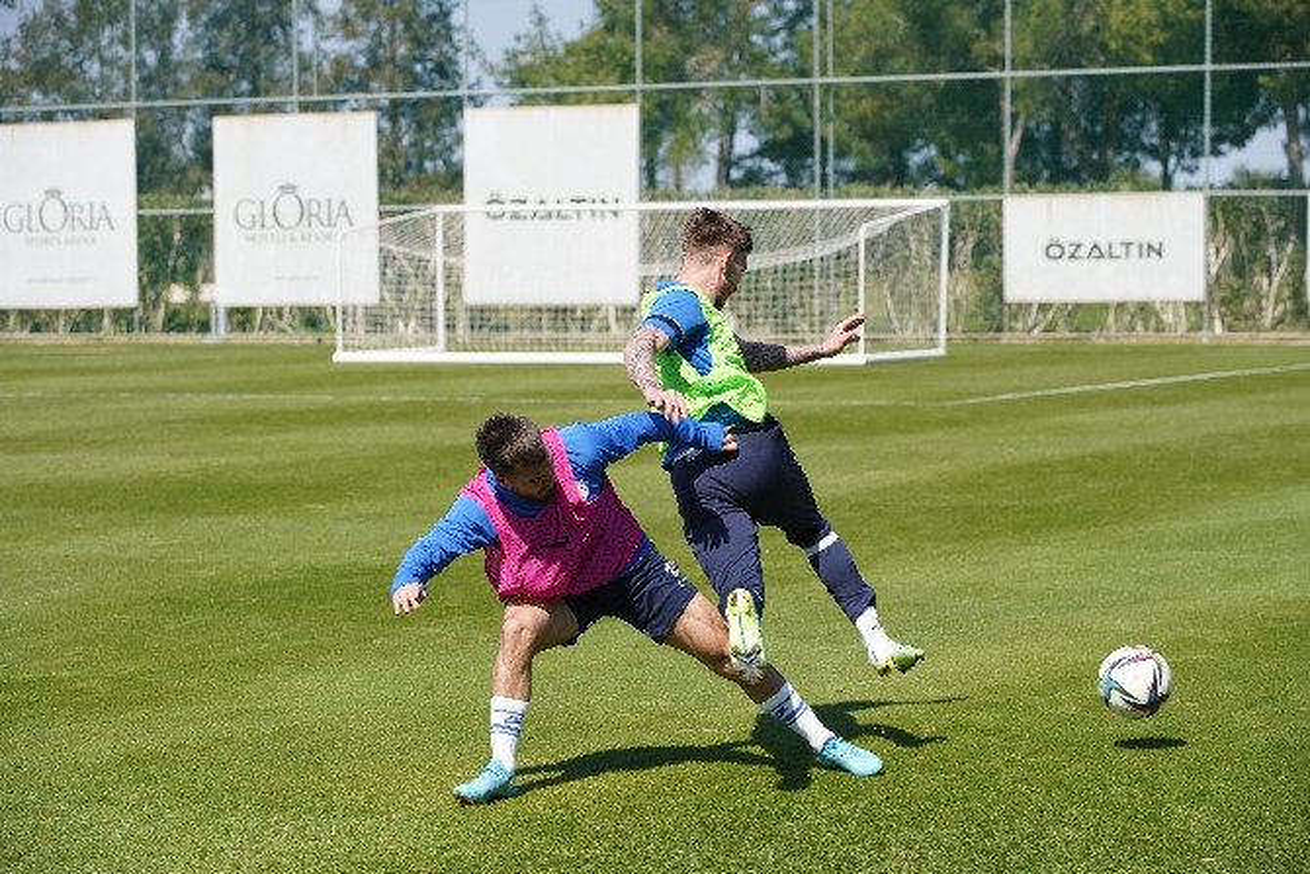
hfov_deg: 20.0
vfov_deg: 13.4
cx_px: 655
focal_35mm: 102
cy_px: 437
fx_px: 3712
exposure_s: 1/1250
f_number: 5.6
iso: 400
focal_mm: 102
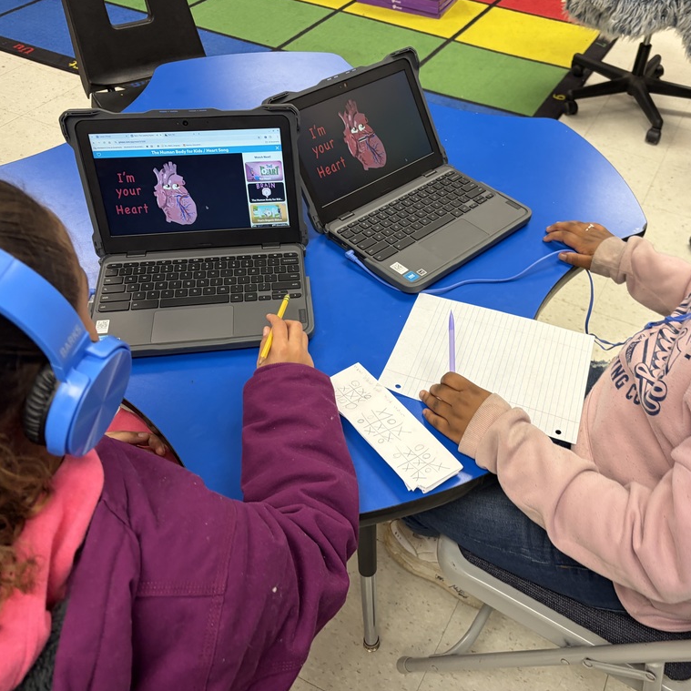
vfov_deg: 52.5
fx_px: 700
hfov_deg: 51.9
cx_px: 435
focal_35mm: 31
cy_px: 344
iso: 100
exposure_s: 1/60
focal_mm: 5.96
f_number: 1.6
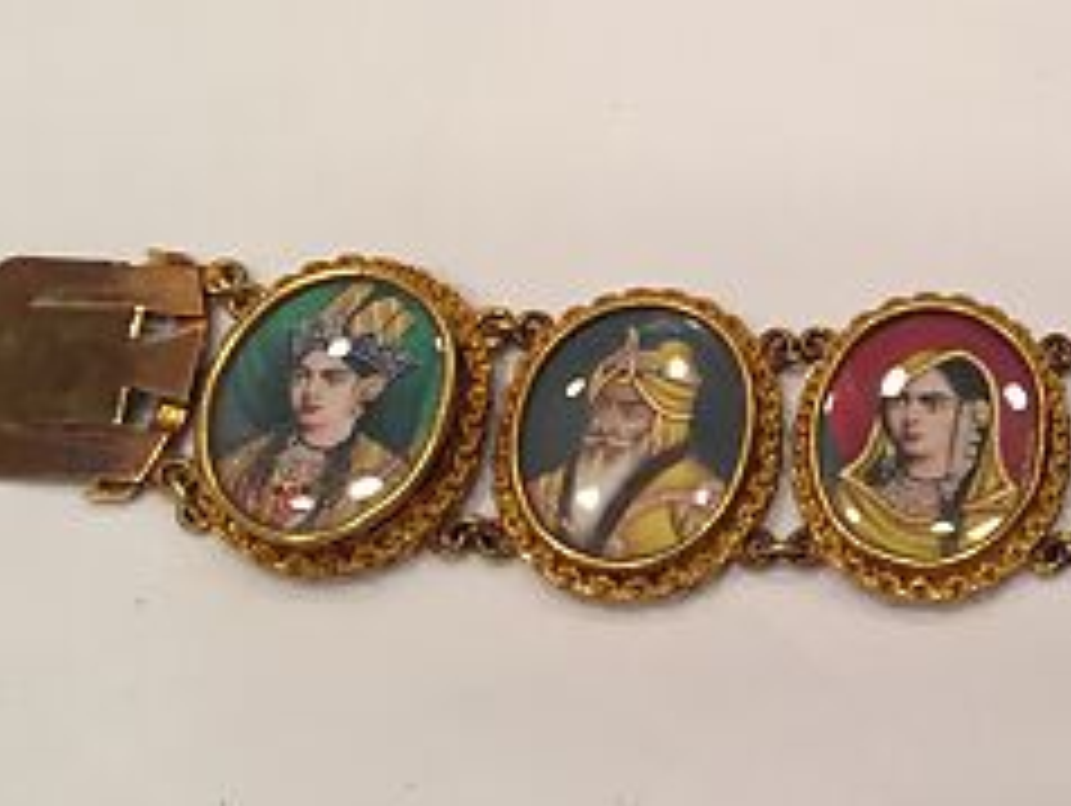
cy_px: 392
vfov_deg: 20.2
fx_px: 2261
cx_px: 1269
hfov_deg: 24.3
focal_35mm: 73
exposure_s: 1/40
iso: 32
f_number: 2.2
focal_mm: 4.15
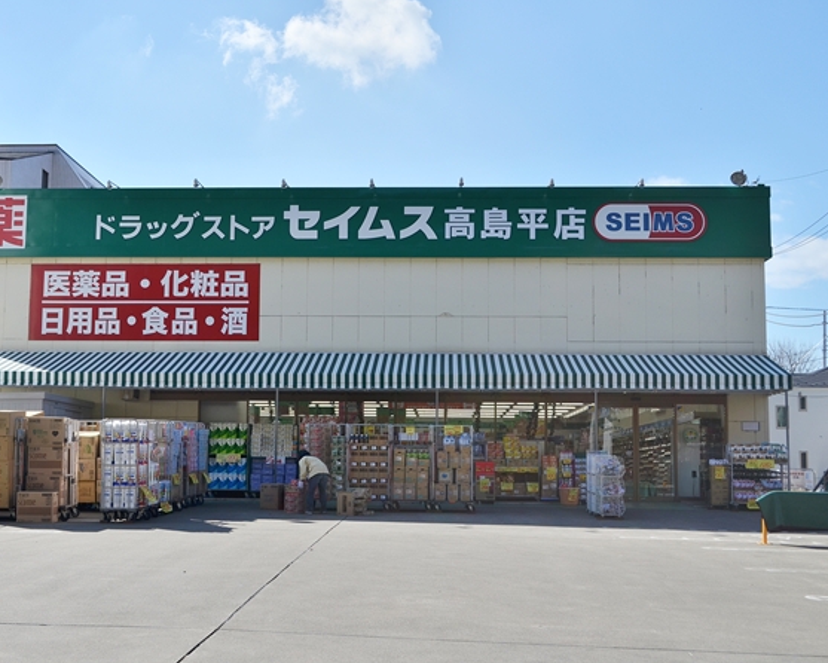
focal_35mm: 48
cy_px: 333
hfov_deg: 38.7
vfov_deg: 31.5
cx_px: 369
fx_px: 1177
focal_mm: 28
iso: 100
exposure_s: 1/800
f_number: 7.1
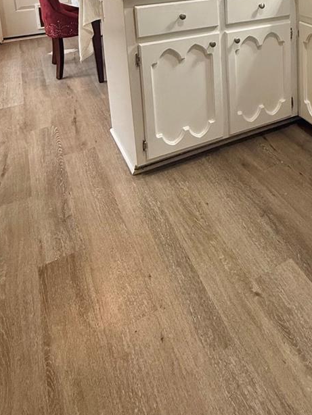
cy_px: 2
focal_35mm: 35
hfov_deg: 36.4
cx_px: 316
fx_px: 420
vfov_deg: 44.8
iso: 320
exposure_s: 1/120
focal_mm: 2.22
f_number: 2.2
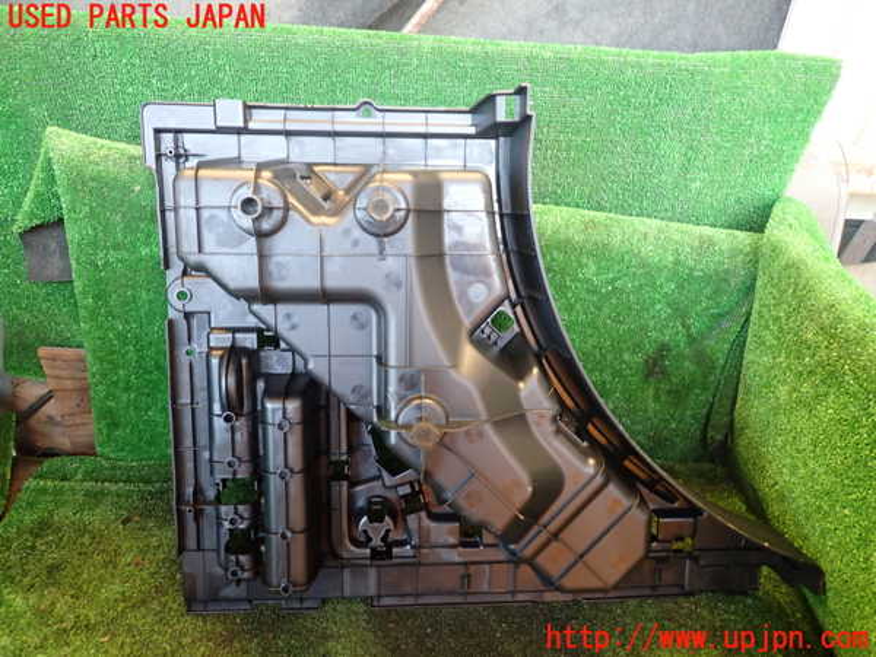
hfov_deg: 69.4
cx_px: 438
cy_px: 328
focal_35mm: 25
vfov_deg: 54.9
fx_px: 633
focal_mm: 4.5
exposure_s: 1/30
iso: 320
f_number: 2
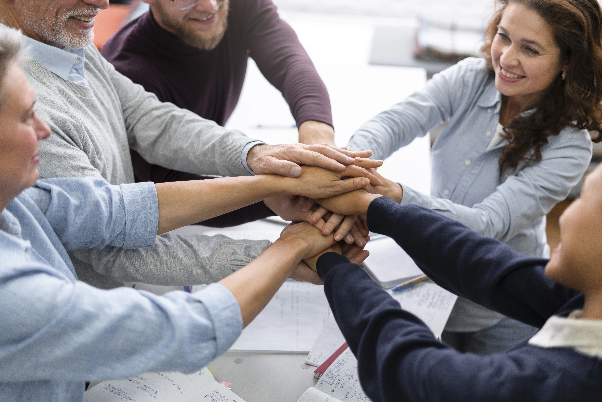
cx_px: 301
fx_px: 836
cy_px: 201
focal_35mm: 50
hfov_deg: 39.6
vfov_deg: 27.0
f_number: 1.8
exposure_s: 1/200
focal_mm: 50
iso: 200
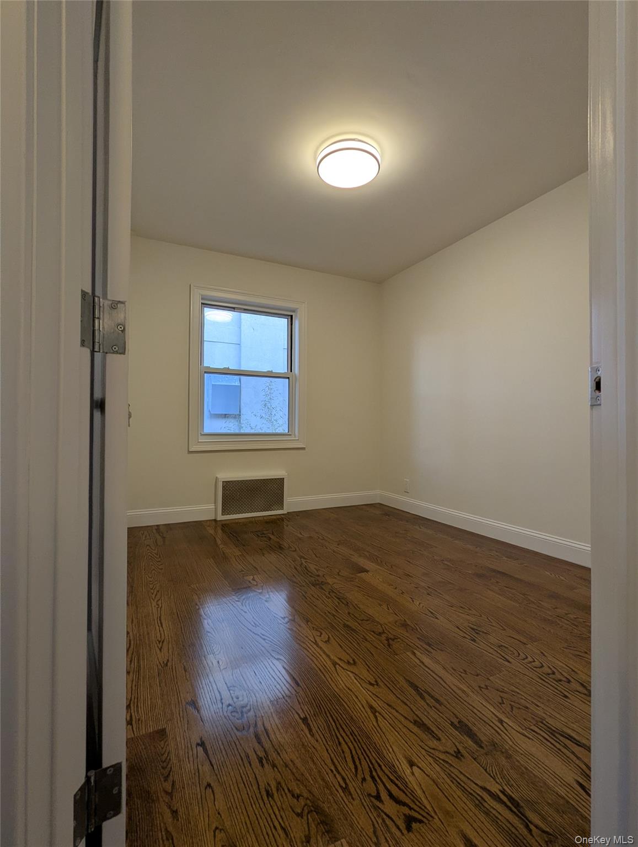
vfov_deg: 94.4
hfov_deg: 78.3
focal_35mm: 16
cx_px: 319
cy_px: 424
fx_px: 392
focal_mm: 2.35
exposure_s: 1/120
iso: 82
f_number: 2.2
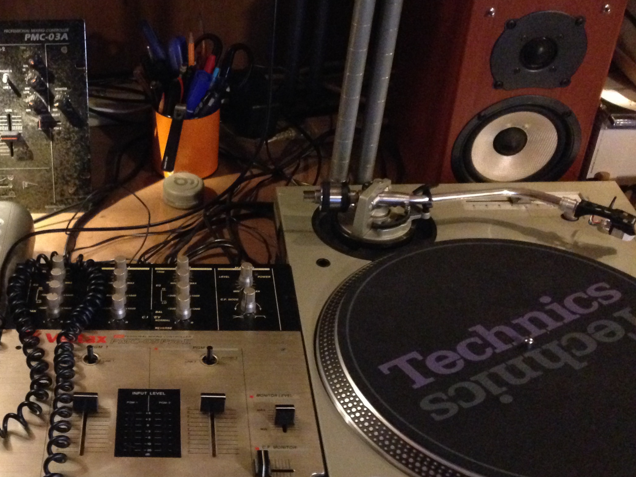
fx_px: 956
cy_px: 265
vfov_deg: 28.0
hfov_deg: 35.7
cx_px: 136
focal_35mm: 52
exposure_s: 1/15
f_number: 2.4
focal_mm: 4.12
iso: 640
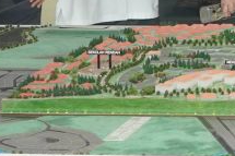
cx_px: 540
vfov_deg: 7.0
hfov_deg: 9.7
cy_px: -115
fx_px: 1239
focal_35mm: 190
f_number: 4
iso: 800
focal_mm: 22
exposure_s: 1/160
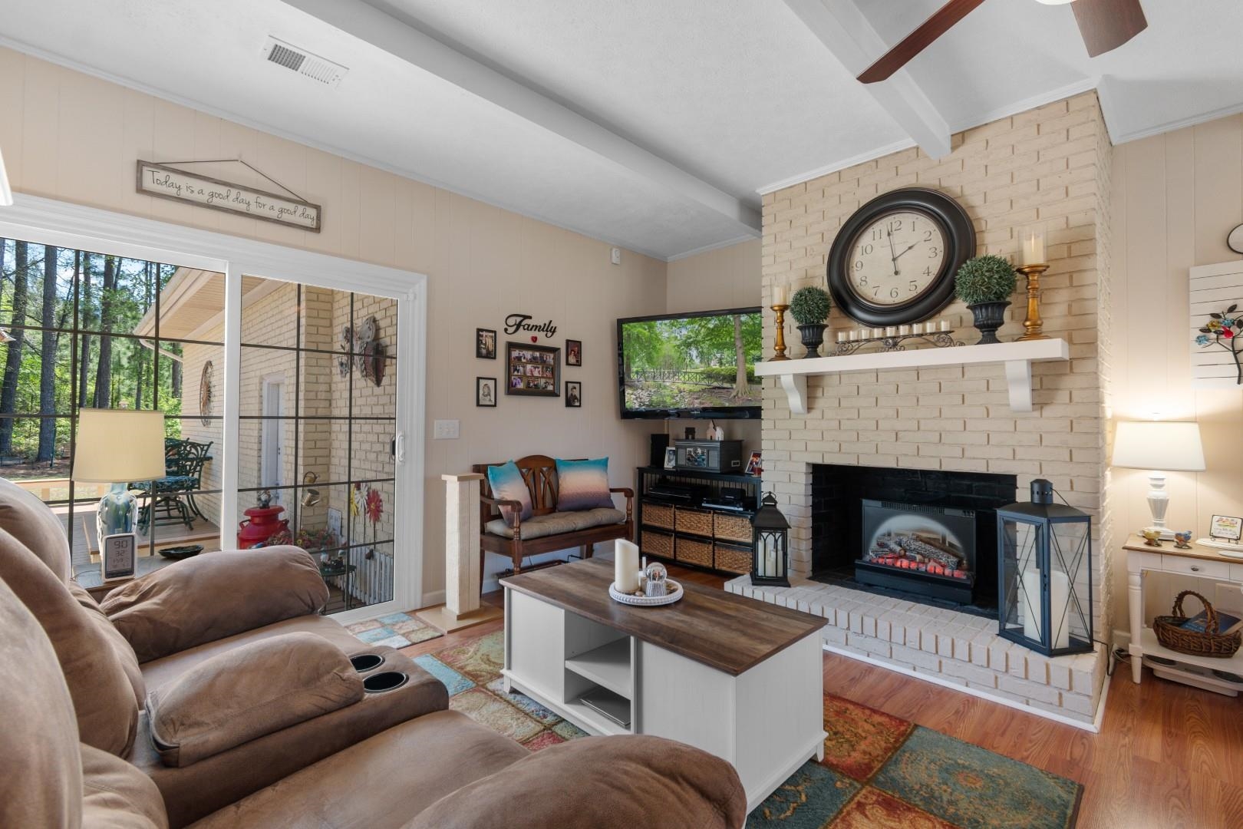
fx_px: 518
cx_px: 622
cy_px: 414
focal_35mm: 15
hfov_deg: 100.4
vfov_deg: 77.3
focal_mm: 10
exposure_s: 1/25
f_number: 4.5
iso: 100
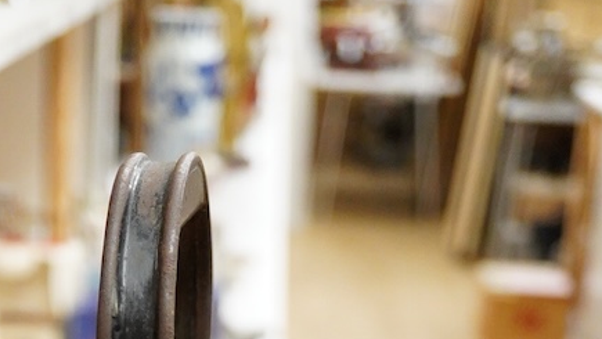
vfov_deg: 9.3
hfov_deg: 17.5
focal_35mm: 122
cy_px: 673
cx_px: 151
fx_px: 1948
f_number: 3.5
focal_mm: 30
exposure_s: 1/320
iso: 3200
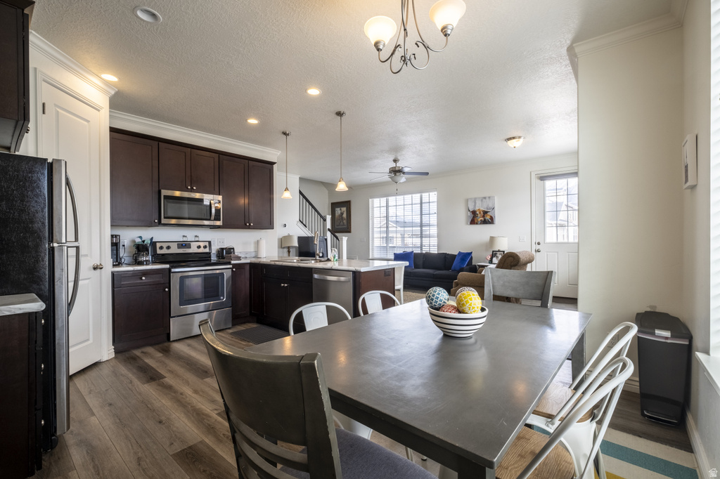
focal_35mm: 15
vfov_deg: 77.3
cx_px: 360
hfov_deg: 100.4
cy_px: 240
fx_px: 300
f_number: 8
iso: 320
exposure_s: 1/125
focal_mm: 10
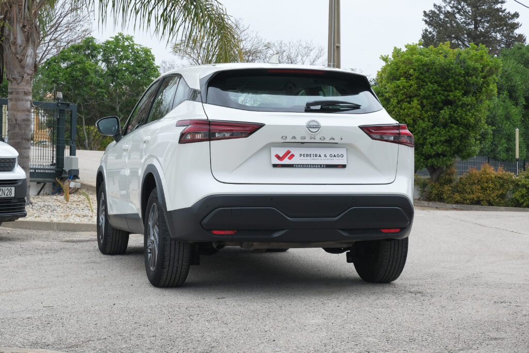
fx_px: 985
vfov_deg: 20.3
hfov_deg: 30.1
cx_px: 264
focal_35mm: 67
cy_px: 176
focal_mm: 44.5
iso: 200
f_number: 8
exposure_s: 1/160
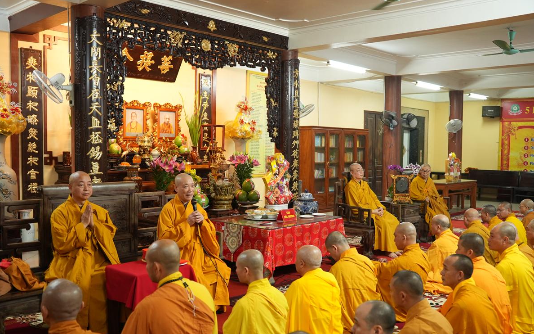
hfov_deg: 55.4
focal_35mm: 35
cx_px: 265
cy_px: 180
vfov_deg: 36.3
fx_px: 508
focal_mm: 33.9
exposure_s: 1/100
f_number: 3.2
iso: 1600
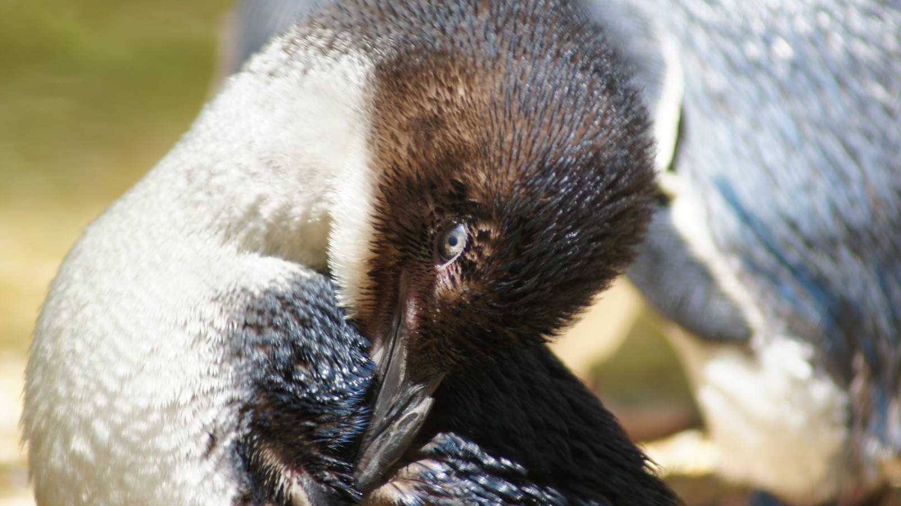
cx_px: 450
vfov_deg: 2.6
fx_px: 11276
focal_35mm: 472
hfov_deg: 4.6
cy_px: 240
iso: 200
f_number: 5.6
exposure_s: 1/125
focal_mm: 300
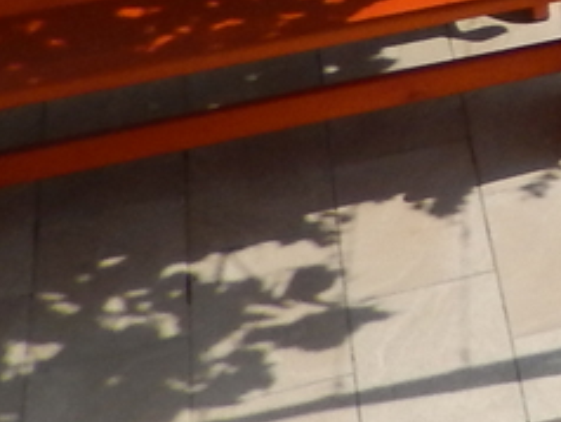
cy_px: -382
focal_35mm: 151
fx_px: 2450
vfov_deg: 9.3
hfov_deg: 10.0
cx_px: 1641
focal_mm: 4.5
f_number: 6.8
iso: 125
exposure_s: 1/500
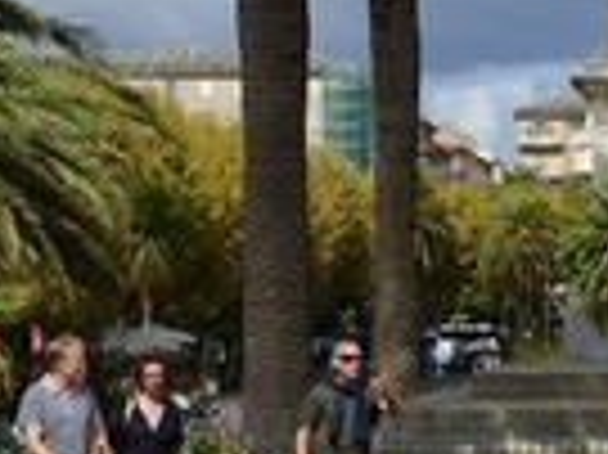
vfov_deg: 7.1
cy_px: 67
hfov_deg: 9.4
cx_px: 703
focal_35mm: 209
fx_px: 3668
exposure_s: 1/200
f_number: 16
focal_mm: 70
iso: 200
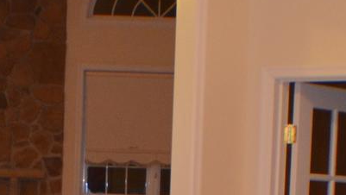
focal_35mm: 176
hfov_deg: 12.2
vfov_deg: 6.8
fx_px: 1615
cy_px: 339
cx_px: 103
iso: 720
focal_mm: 22
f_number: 3.5
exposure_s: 1/60
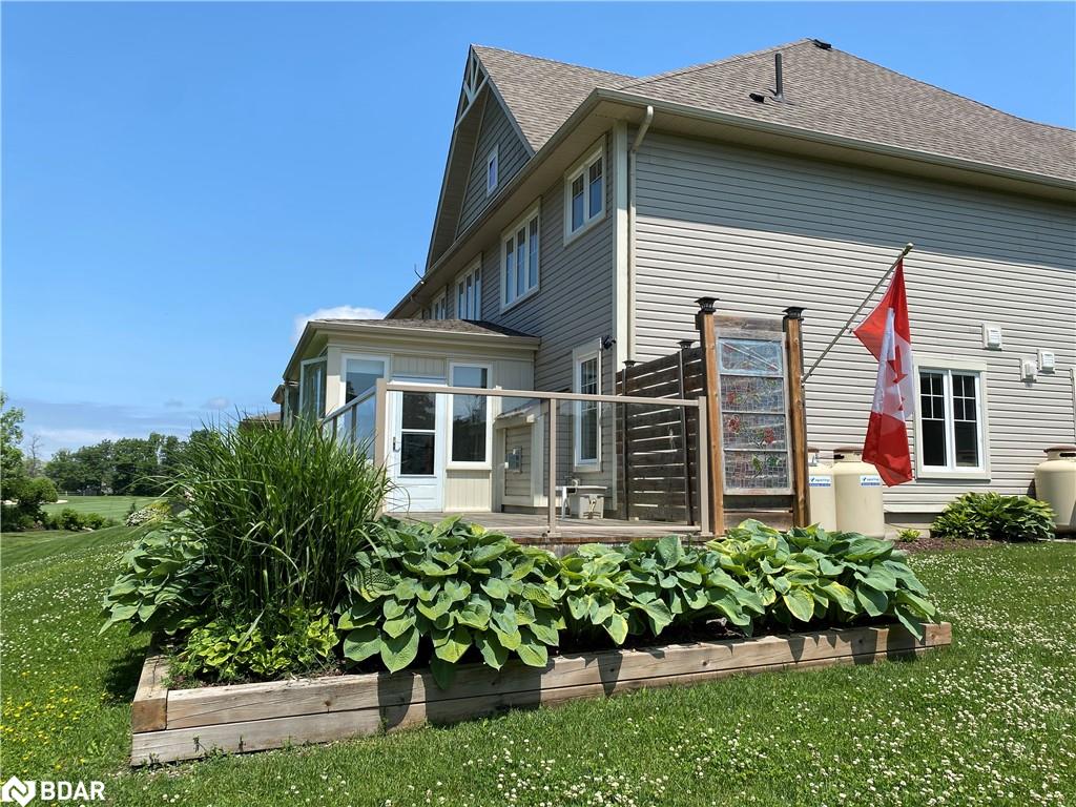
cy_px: 404
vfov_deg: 53.1
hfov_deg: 67.3
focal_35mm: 26
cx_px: 538
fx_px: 808
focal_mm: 4.25
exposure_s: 1/2755
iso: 32
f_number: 1.8
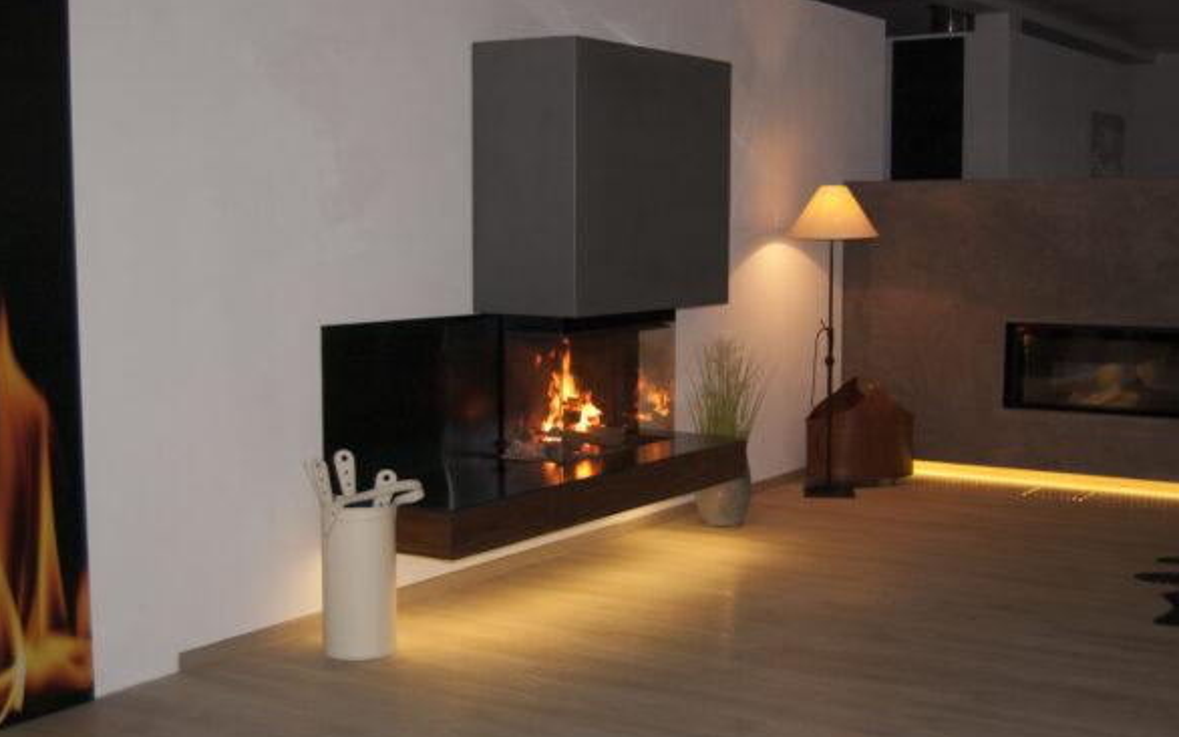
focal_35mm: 49
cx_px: 598
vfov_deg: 26.6
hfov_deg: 41.4
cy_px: 394
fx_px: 1559
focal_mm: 31
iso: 800
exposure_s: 1/60
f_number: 4.5
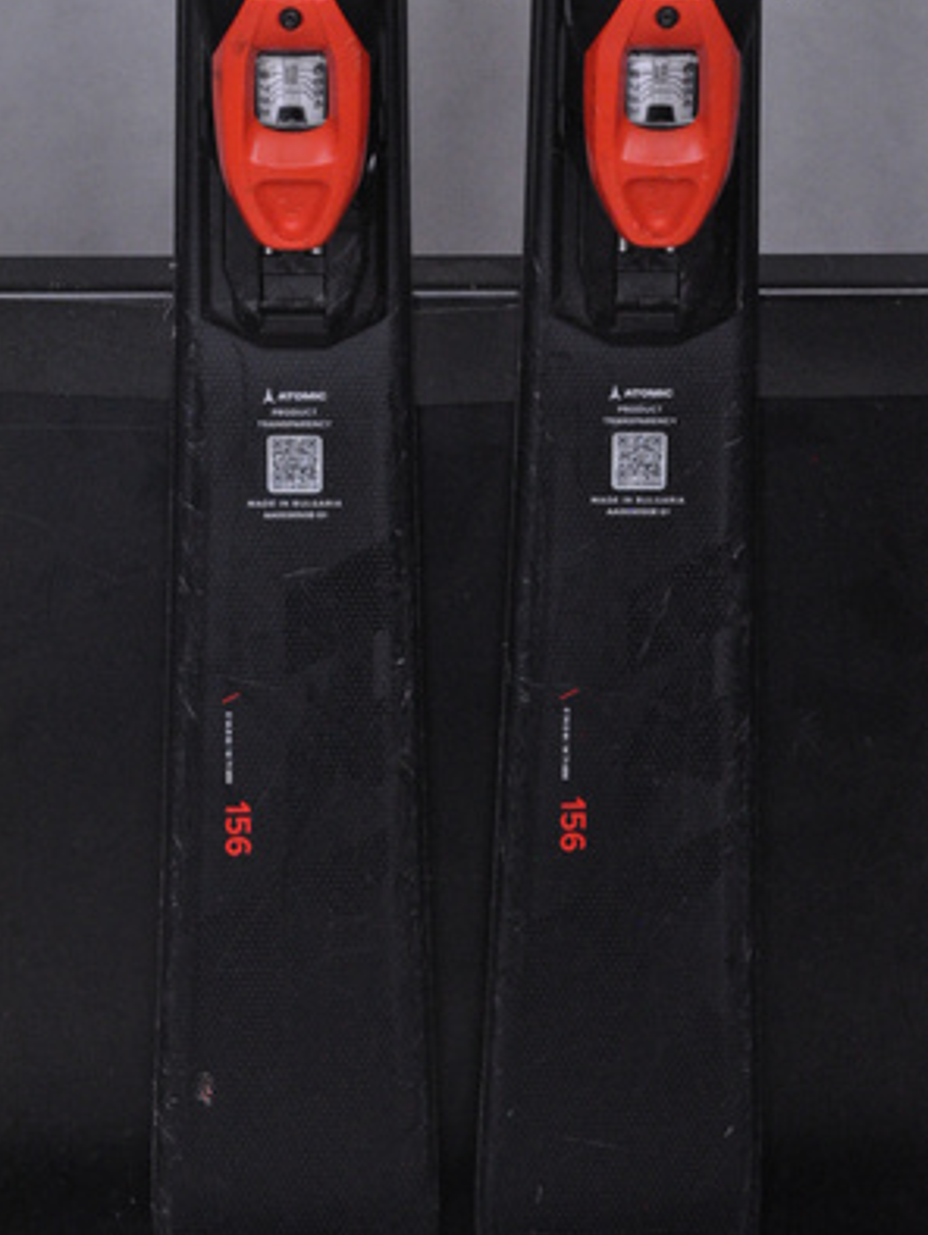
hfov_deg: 10.0
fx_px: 5284
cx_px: 466
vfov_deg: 13.3
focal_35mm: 148
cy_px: 564
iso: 3200
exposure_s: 1/125
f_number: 9.5
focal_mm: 90
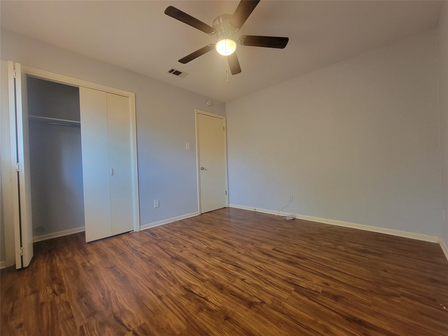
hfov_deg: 106.2
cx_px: 224
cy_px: 168
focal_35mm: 13
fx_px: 168
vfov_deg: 89.9
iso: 320
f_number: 2.2
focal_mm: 2.2
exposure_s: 1/40
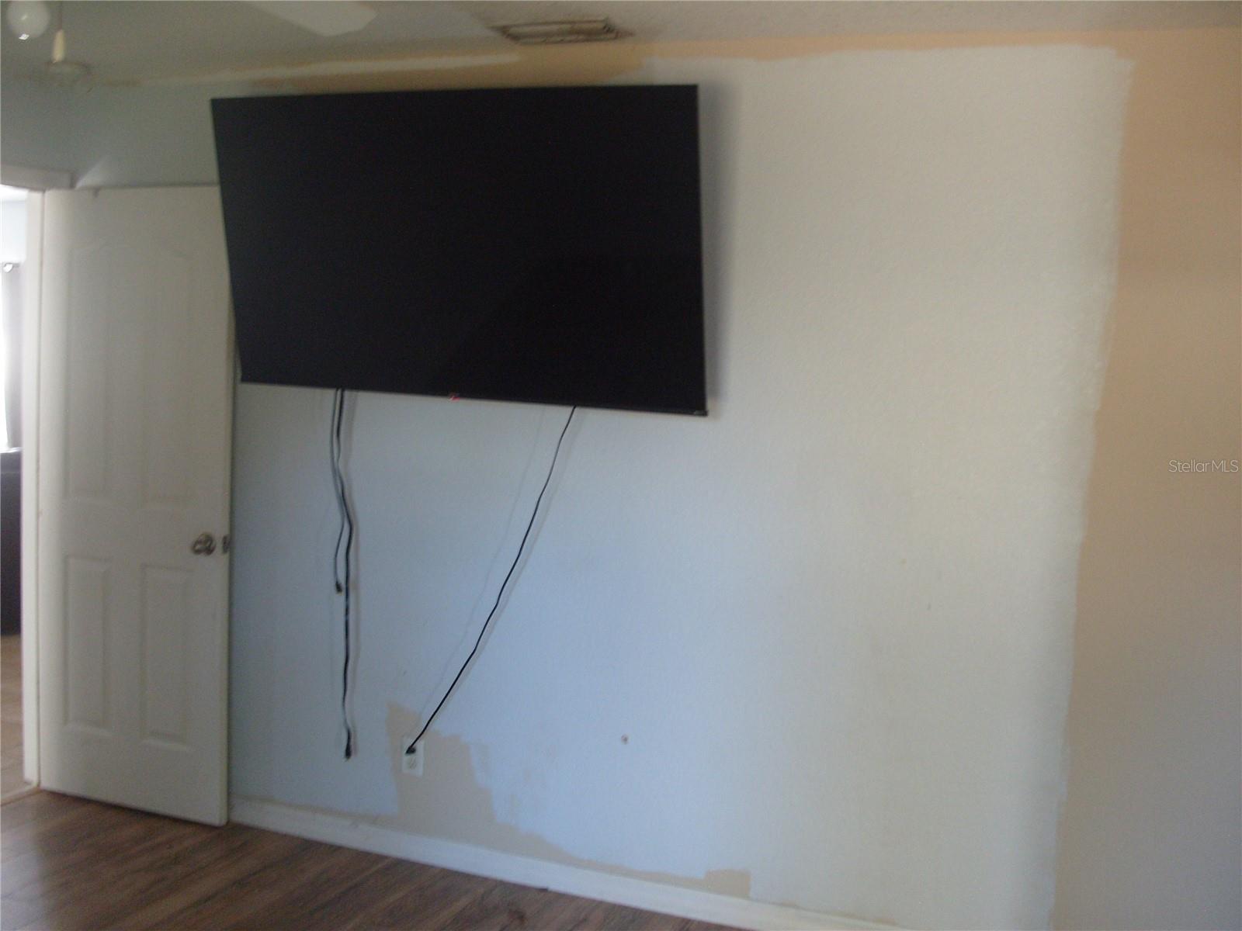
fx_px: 1256
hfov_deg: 52.6
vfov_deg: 40.7
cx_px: 621
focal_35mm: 35
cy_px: 466
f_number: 2.8
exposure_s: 1/20
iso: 200
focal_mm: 7.8
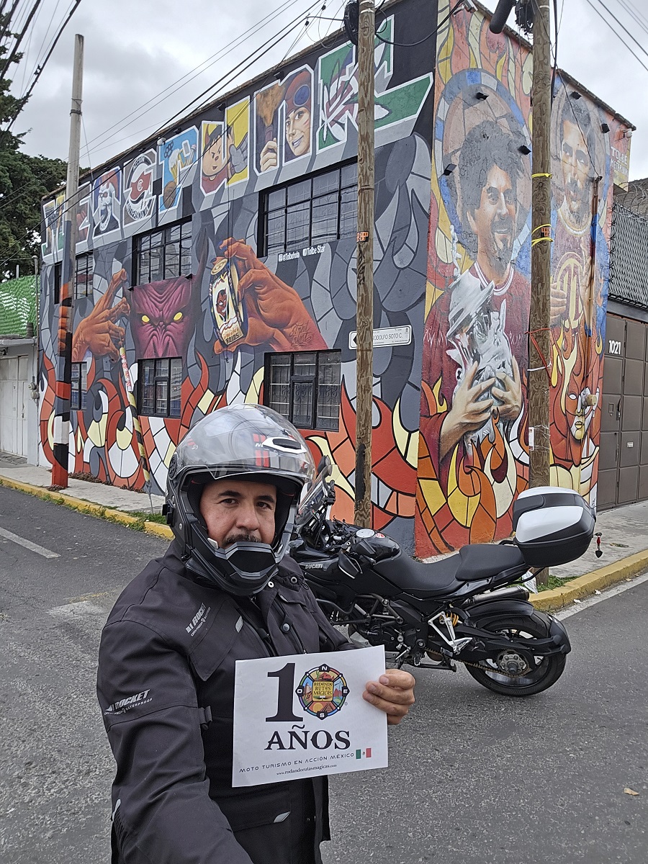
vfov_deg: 69.4
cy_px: 432
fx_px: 624
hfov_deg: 54.9
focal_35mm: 25
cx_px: 324
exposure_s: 1/120
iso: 25
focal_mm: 3.3
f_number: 2.2
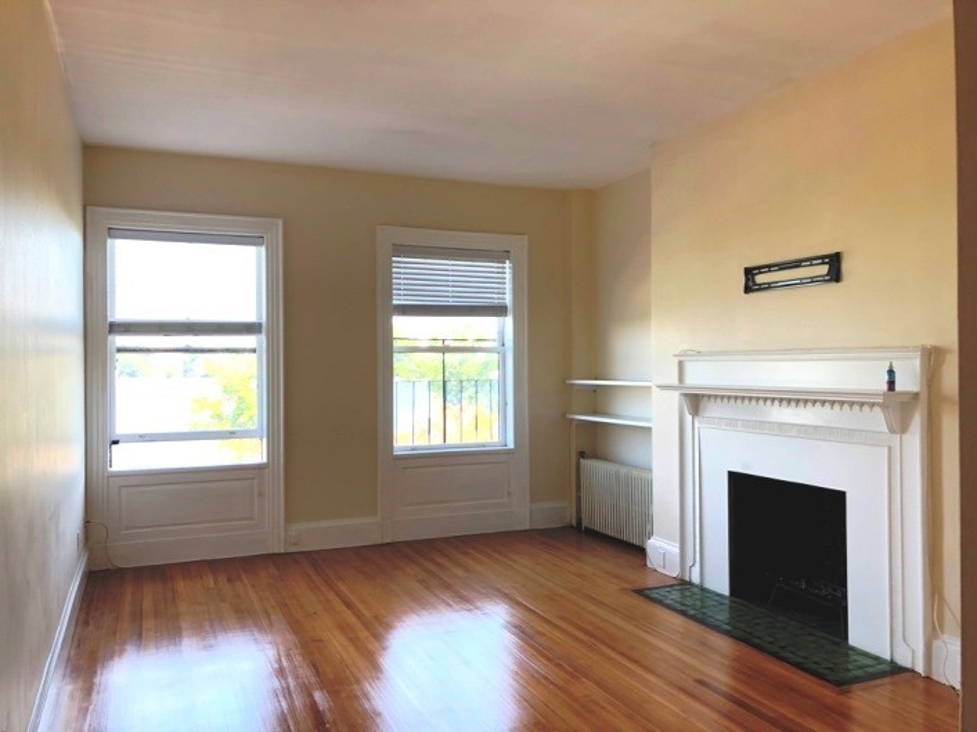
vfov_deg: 49.7
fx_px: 790
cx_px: 488
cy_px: 366
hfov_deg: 63.5
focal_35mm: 28
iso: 50
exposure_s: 1/120
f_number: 1.8
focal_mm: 3.99
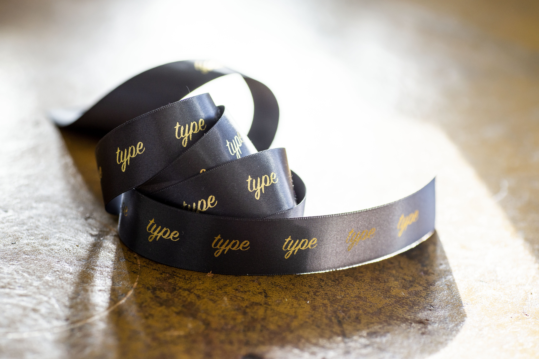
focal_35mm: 90
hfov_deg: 22.6
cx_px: 270
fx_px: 1348
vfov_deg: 15.2
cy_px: 180
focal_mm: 90
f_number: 5
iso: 400
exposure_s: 1/400
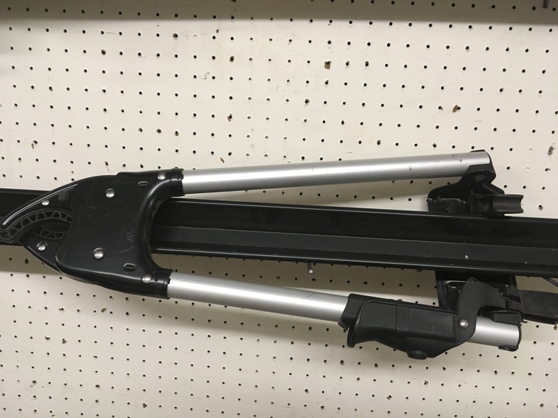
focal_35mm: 29
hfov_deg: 61.7
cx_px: 279
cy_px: 209
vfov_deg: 48.2
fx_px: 468
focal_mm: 4.15
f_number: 2.2
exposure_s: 1/30
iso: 100
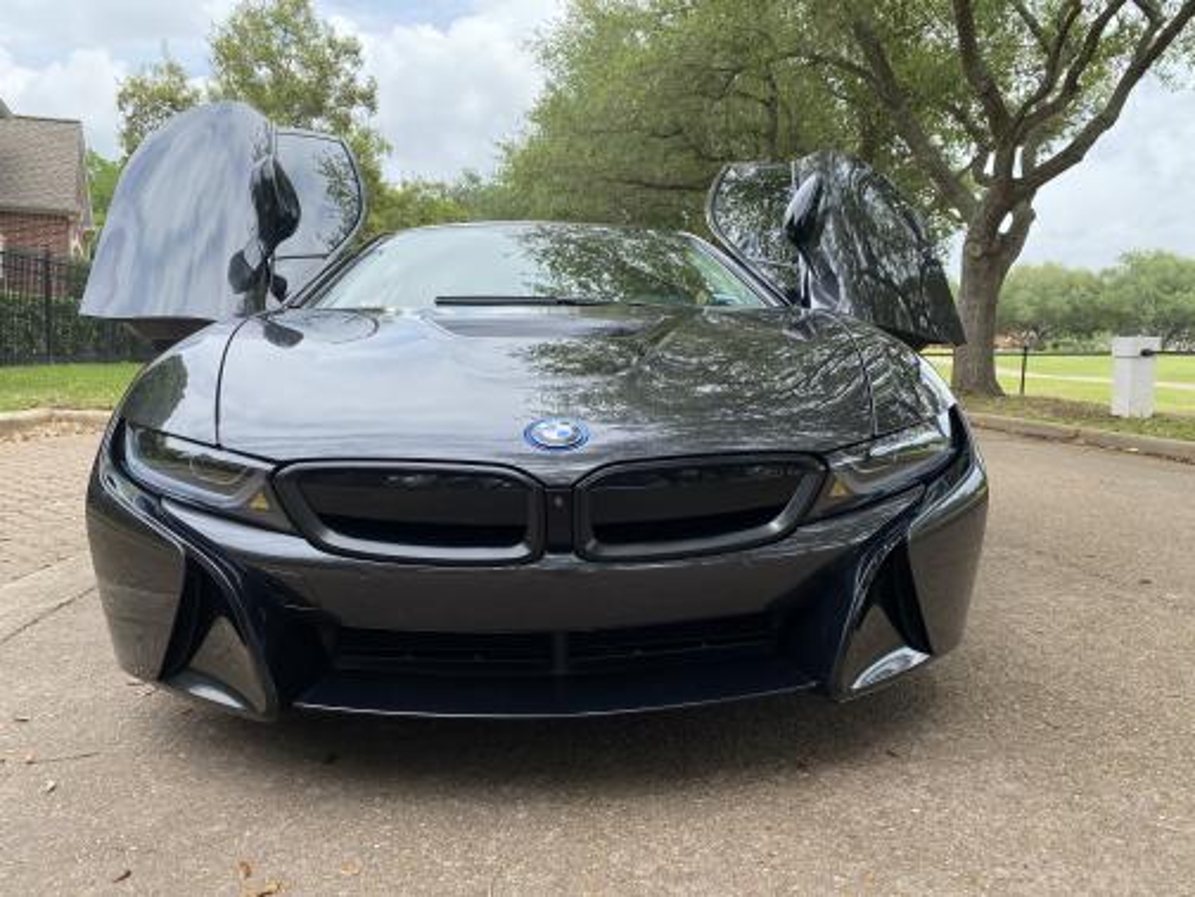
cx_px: 598
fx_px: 898
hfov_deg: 67.3
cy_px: 448
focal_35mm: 26
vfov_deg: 53.1
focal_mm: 4.25
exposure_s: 1/934
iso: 32
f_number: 1.8
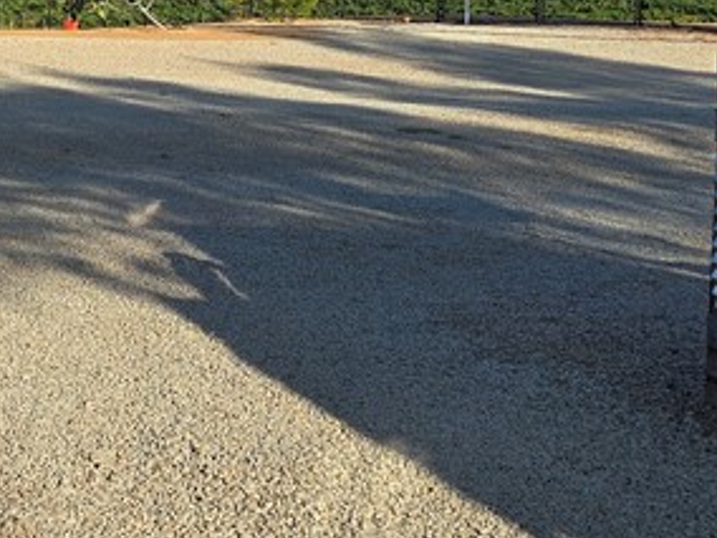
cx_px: 56
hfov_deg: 22.9
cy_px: 25
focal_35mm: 83
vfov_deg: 17.4
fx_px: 1719
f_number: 1.7
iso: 12
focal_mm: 6.3
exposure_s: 1/730
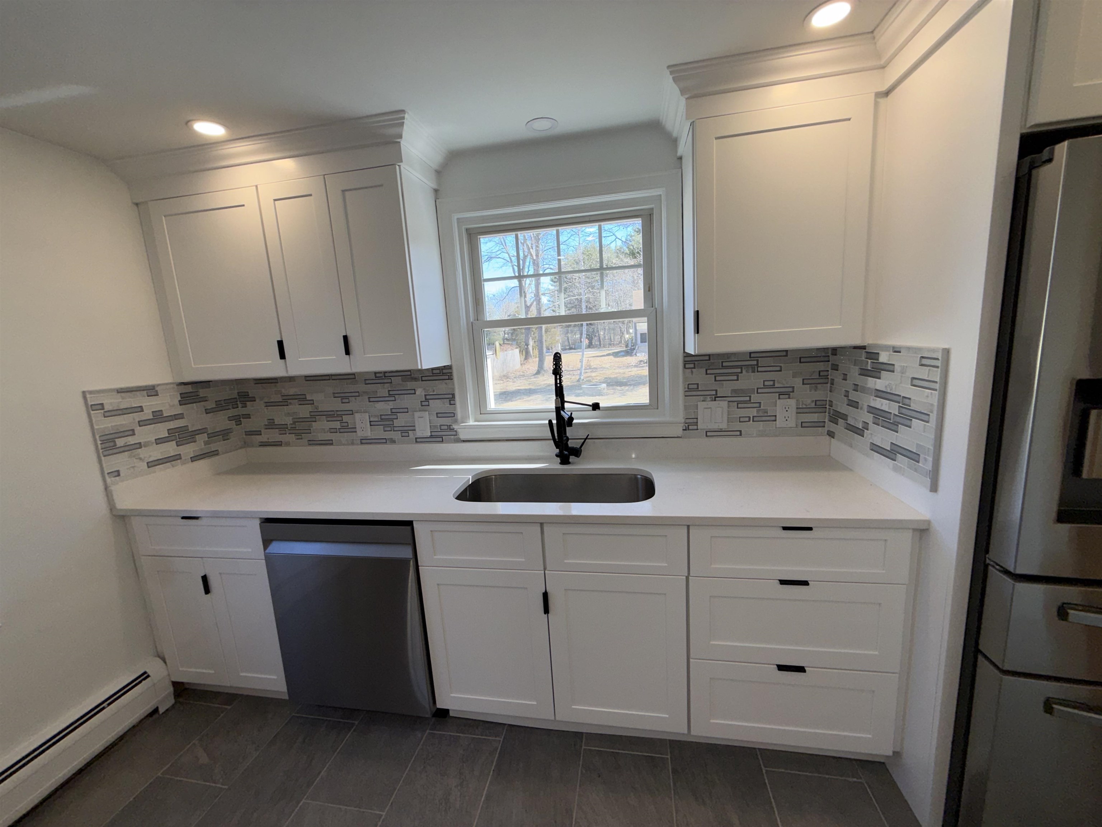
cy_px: 414
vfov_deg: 85.7
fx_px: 446
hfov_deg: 102.1
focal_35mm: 14
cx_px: 551
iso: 16
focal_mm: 2.22
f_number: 2.2
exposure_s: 1/122
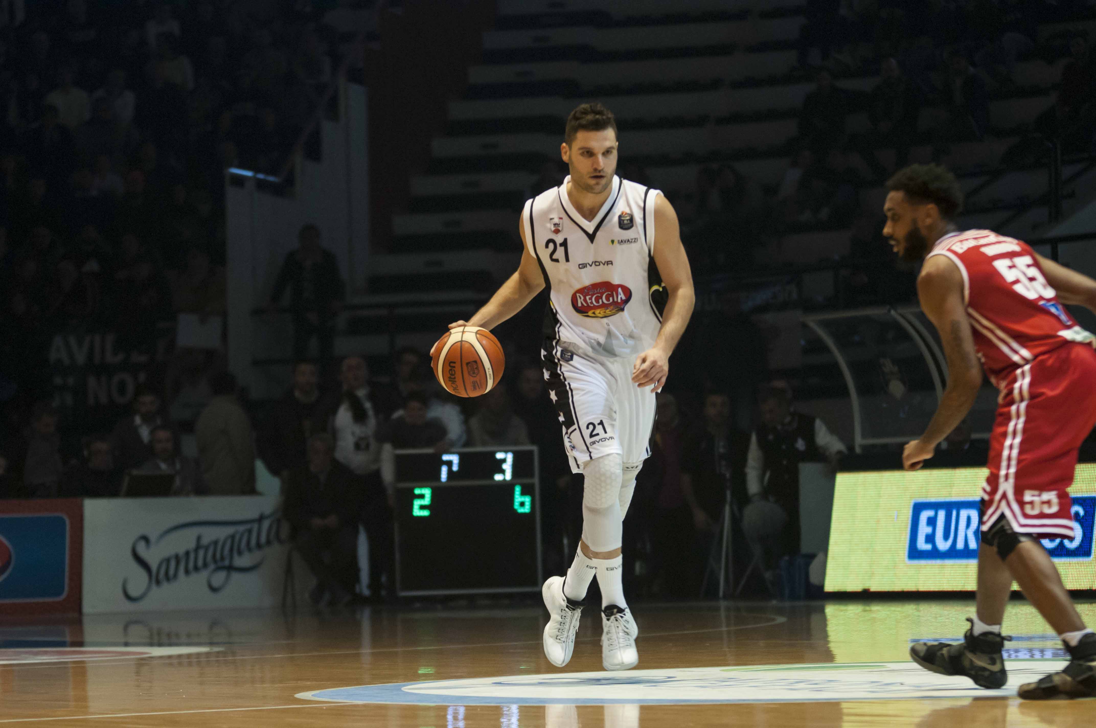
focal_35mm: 168
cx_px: 548
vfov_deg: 8.2
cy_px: 364
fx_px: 5108
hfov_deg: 12.2
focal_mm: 112
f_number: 2.8
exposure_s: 1/500
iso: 1250
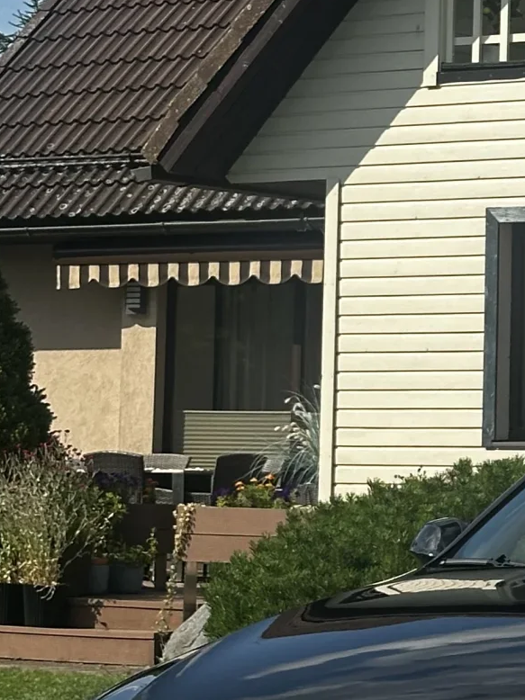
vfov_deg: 12.5
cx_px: 768
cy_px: 283
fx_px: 3197
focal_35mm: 158
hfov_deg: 9.2
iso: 64
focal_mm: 6.86
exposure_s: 1/4016
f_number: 1.78
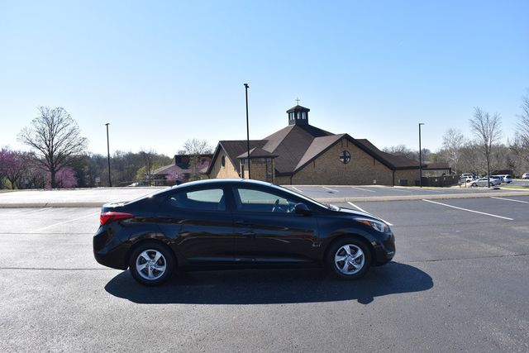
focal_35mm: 27
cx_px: 264
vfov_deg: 48.0
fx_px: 397
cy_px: 176
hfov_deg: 67.4
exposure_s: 1/250
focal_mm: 18
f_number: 8
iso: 110
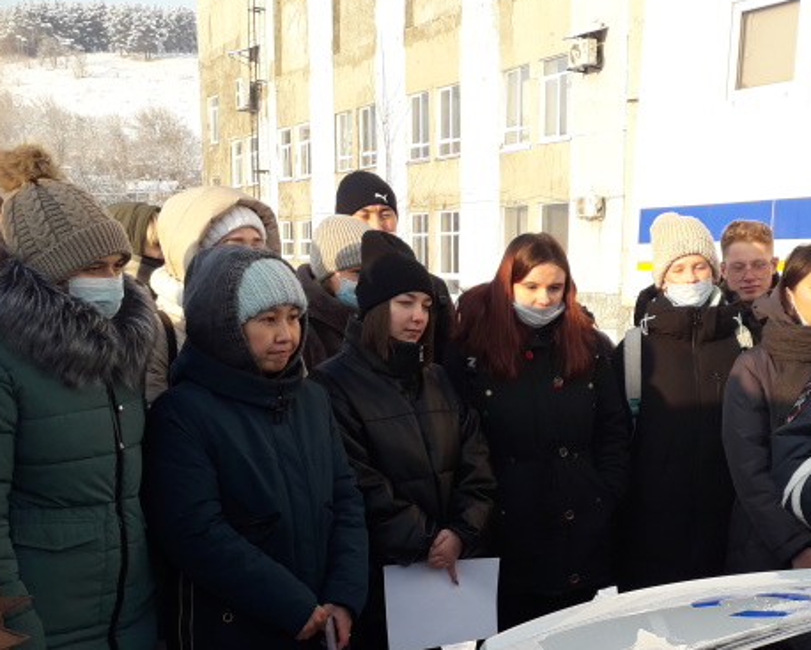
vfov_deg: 32.4
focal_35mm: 46
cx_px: 590
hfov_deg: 39.4
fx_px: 1105
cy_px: 448
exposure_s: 1/468
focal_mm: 3.6
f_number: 1.9
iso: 40
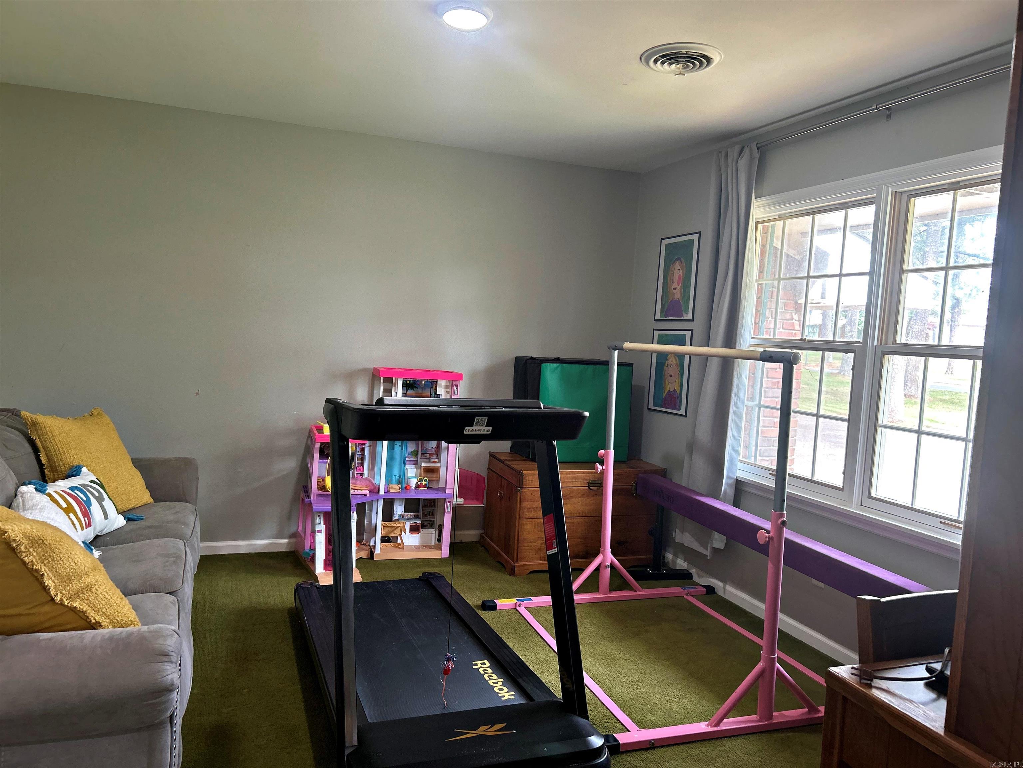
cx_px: 512
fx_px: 768
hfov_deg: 67.3
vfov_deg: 53.1
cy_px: 384
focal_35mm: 26
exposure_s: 1/60
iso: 100
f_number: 1.5
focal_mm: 5.7
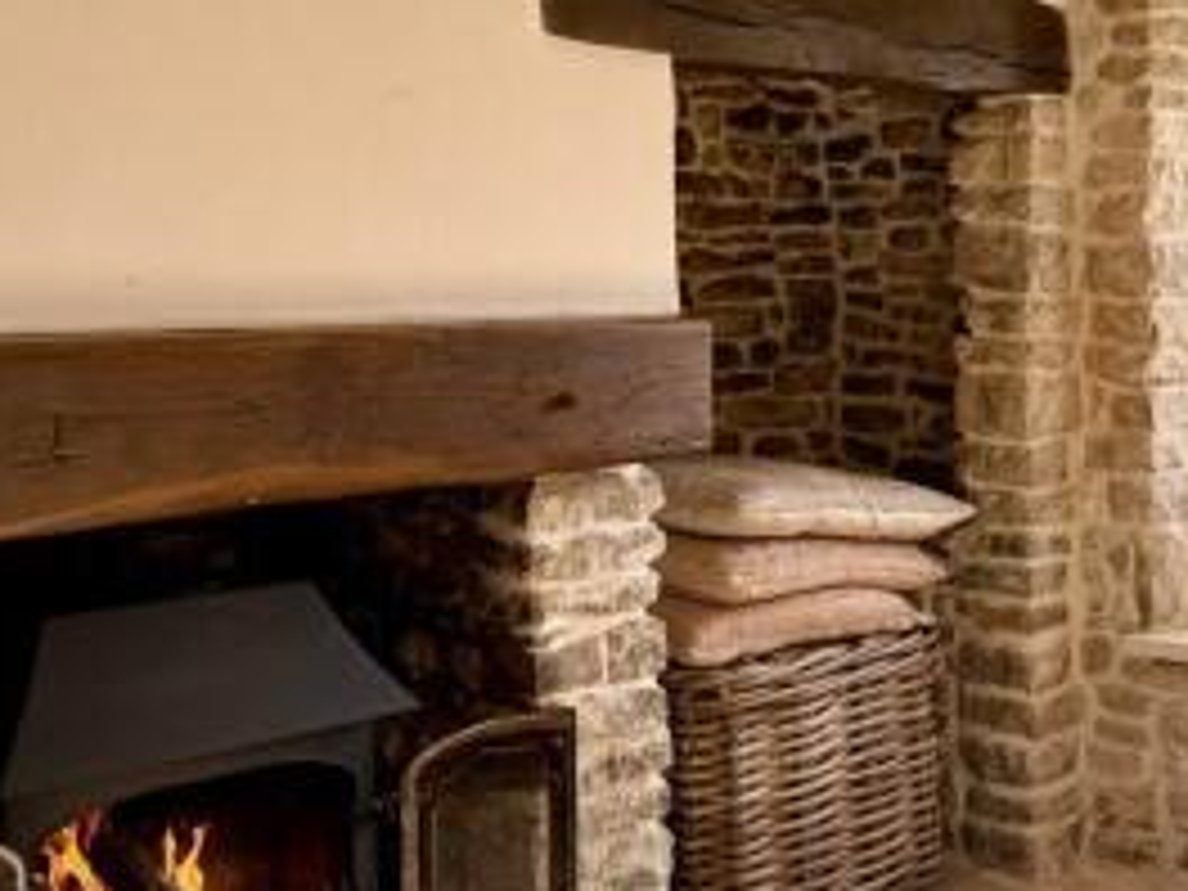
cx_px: 934
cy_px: 371
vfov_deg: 27.5
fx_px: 1819
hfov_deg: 35.1
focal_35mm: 53
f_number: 1.78
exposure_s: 1/174
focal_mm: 6.76
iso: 64
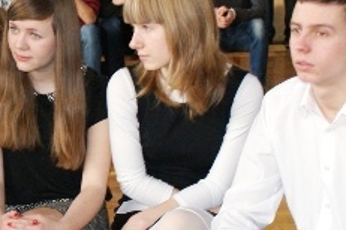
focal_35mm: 145
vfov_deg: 9.4
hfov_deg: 13.9
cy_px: 153
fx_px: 1397
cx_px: 6
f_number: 5.6
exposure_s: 1/60
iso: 400
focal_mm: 35
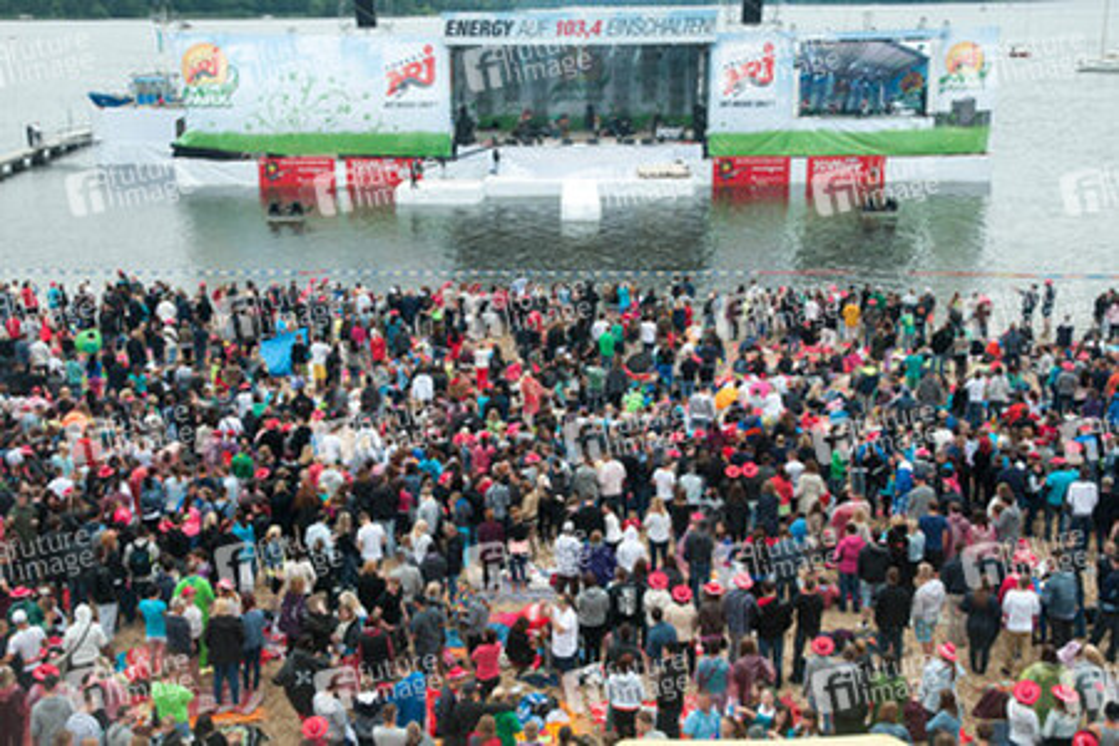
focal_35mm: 45
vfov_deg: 29.9
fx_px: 1399
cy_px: 373
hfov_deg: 43.6
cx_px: 560
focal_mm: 30
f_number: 8
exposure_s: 1/125
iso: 200
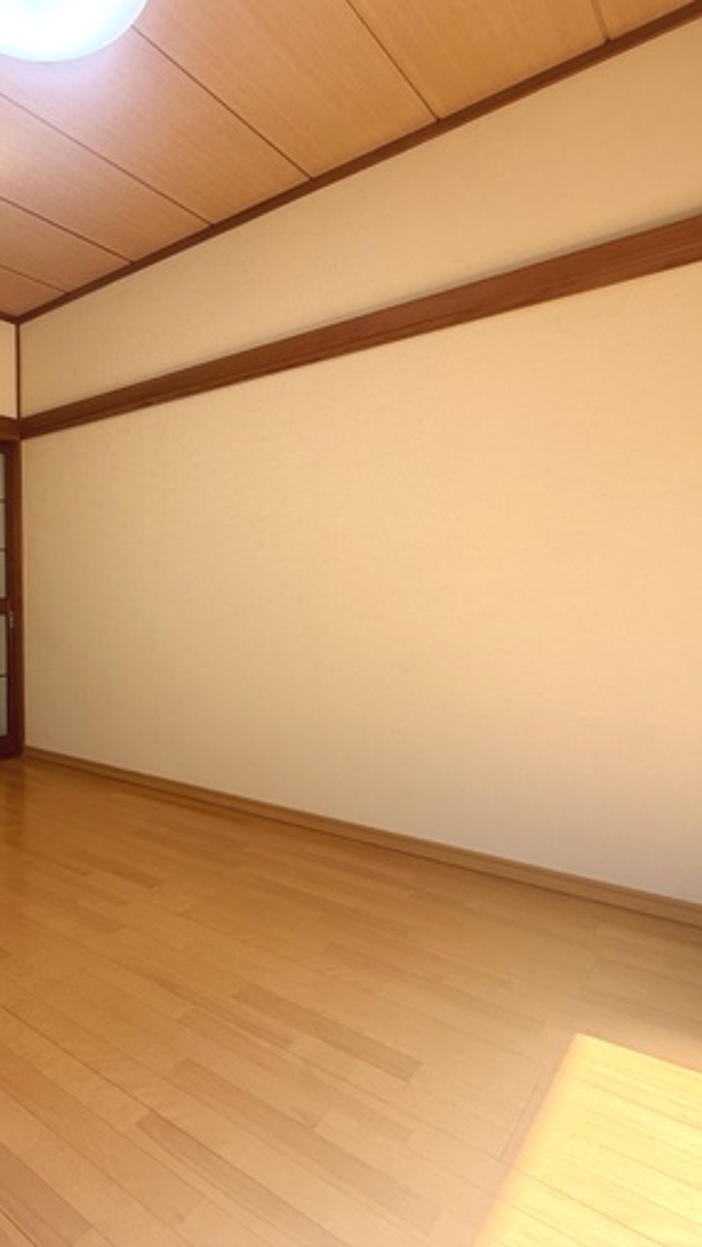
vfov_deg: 83.8
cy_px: 605
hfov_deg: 49.5
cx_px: 110
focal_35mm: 21
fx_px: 694
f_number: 2.2
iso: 80
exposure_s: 1/99
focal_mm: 2.22
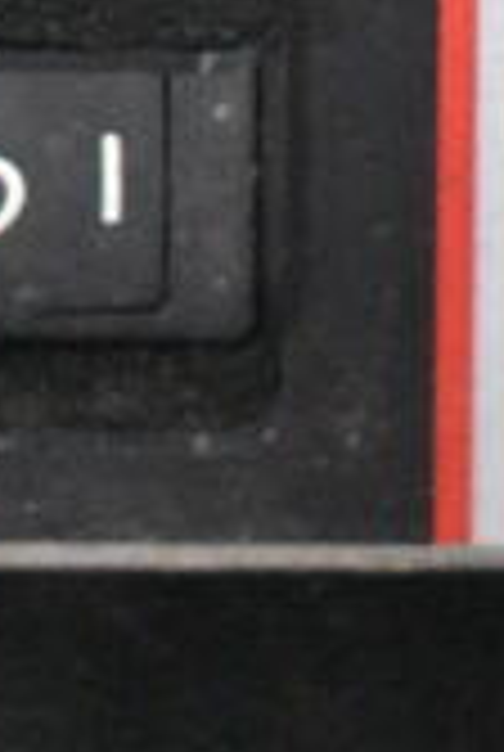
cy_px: -1227
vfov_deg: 6.9
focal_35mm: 278
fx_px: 5814
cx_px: -63
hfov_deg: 4.9
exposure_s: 1/60
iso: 6400
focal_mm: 34
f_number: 4.5
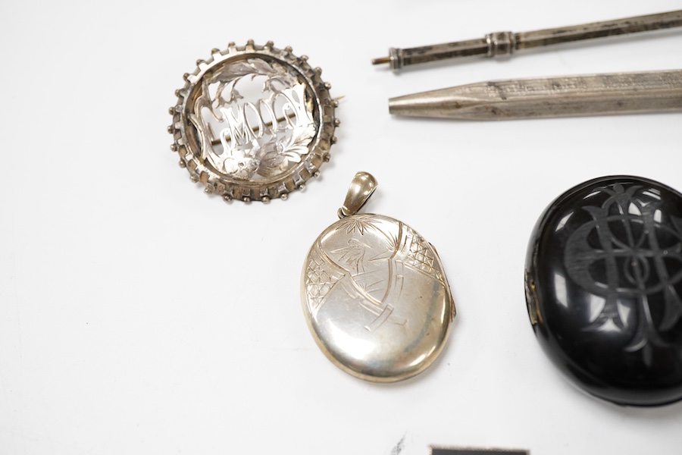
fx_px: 852
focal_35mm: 45
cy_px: 228
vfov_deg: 29.9
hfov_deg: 43.6
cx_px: 341
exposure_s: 1/125
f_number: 9
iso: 1250
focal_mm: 30
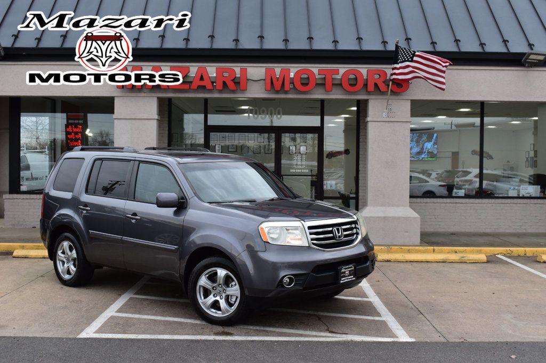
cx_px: 273
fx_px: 660
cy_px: 182
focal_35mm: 44
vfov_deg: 30.8
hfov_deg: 45.0
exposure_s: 1/125
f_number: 9
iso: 400
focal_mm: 29
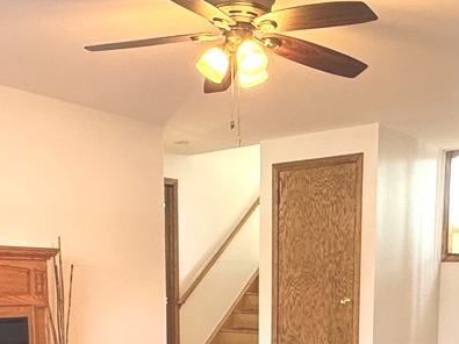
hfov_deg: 37.5
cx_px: 250
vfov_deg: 26.4
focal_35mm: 51
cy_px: 377
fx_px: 676
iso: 500
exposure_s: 1/60
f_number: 2.2
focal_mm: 2.22
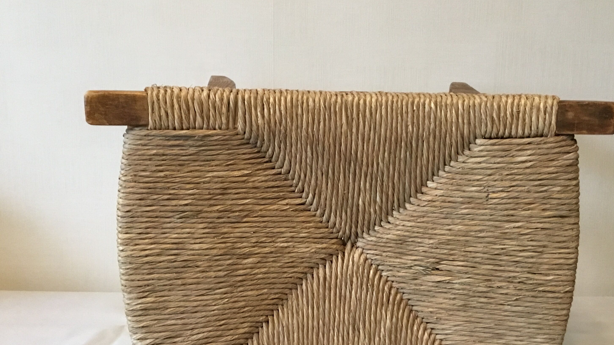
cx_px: 325
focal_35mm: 38
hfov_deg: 52.8
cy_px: 207
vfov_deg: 31.1
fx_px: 619
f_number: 2.4
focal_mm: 3.3
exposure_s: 1/33
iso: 250
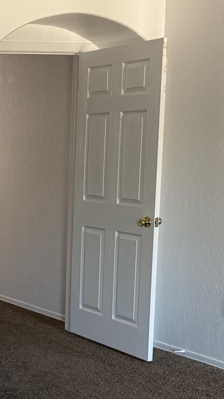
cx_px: -187
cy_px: 247
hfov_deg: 15.0
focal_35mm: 69
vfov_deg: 30.5
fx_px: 729
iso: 250
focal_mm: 6.76
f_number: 1.78
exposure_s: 1/60
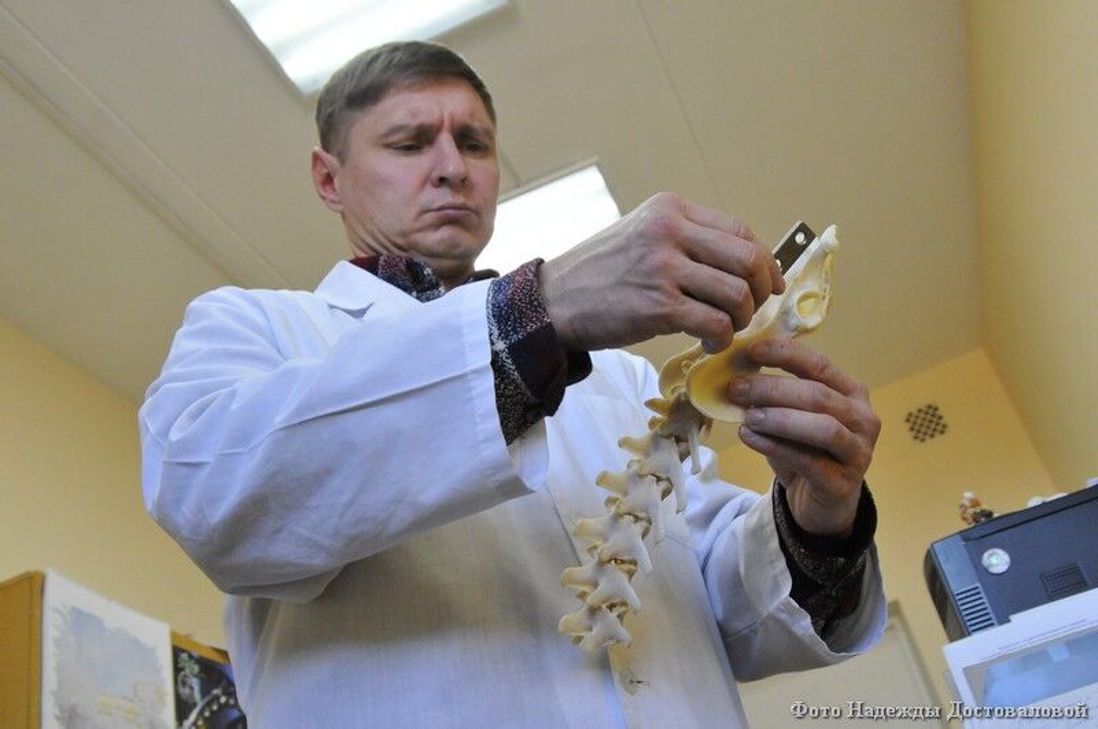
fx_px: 1096
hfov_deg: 53.2
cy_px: 364
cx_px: 549
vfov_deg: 36.8
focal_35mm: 36
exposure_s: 1/250
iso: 2500
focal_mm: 24
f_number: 6.3
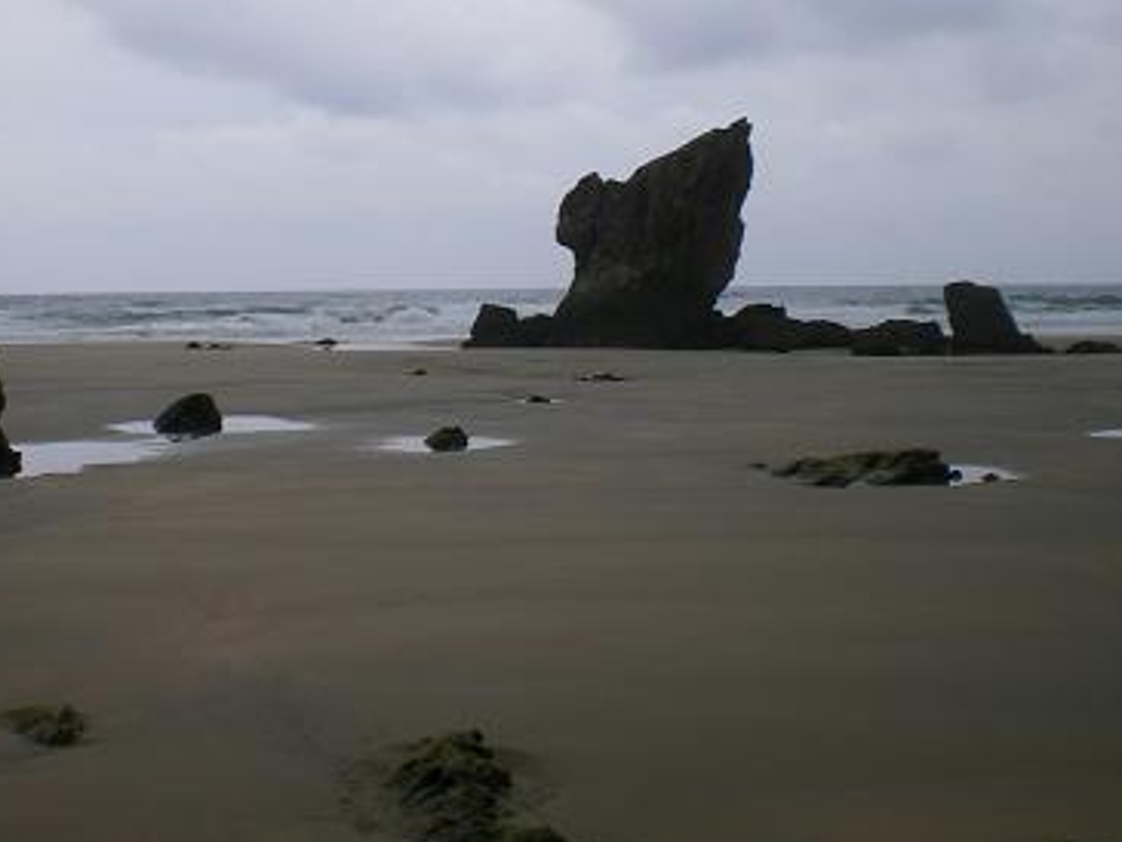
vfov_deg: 26.5
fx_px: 1783
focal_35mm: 55
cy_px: 360
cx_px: 378
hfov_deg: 34.6
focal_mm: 6.3
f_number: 4.6
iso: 64
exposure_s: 1/160
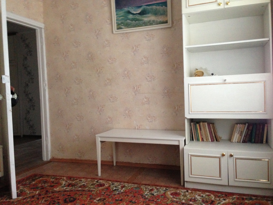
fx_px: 260
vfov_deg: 42.9
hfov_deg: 55.4
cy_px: 102
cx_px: 136
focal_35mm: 33
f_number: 2.4
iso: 400
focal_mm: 4.13
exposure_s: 1/20
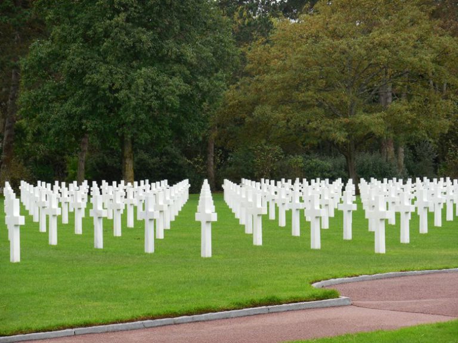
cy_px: 172
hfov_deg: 13.6
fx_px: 1918
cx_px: 229
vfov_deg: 10.2
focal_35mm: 145
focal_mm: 25.8
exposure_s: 1/60
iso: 125
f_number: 5.1
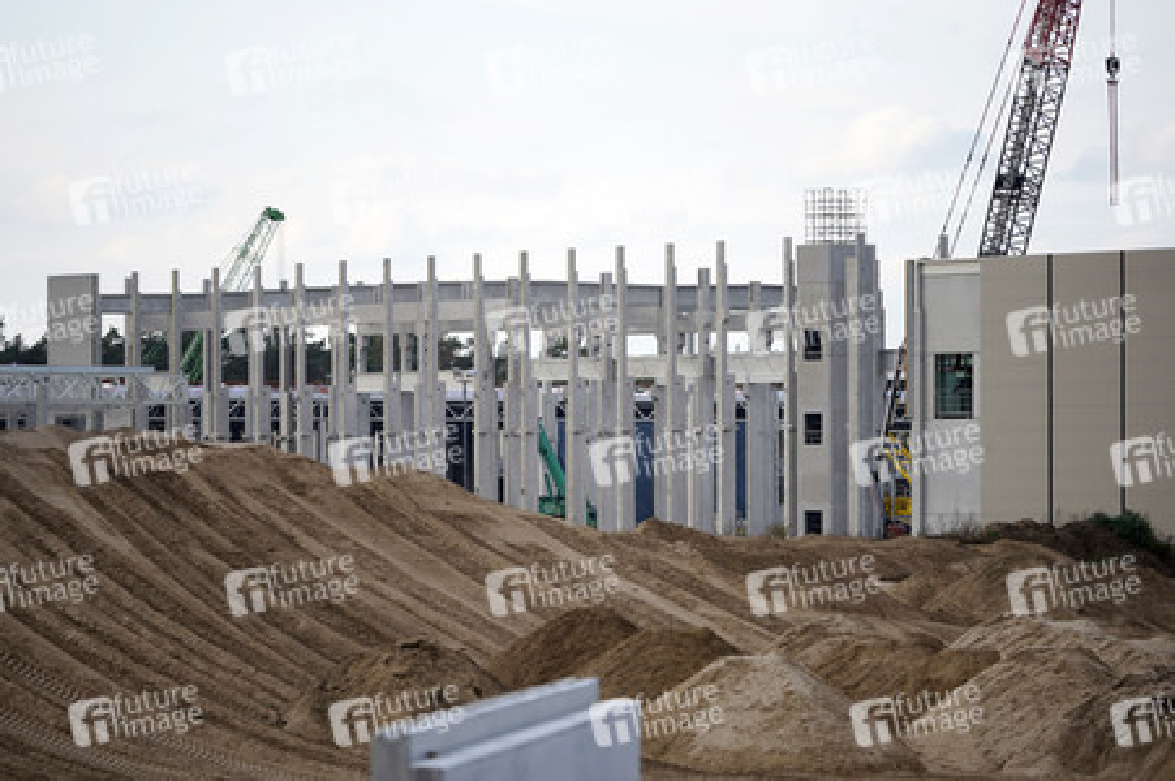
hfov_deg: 10.3
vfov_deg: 6.9
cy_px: 390
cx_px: 588
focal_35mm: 200
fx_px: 6523
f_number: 5.6
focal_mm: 200
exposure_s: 1/200
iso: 100
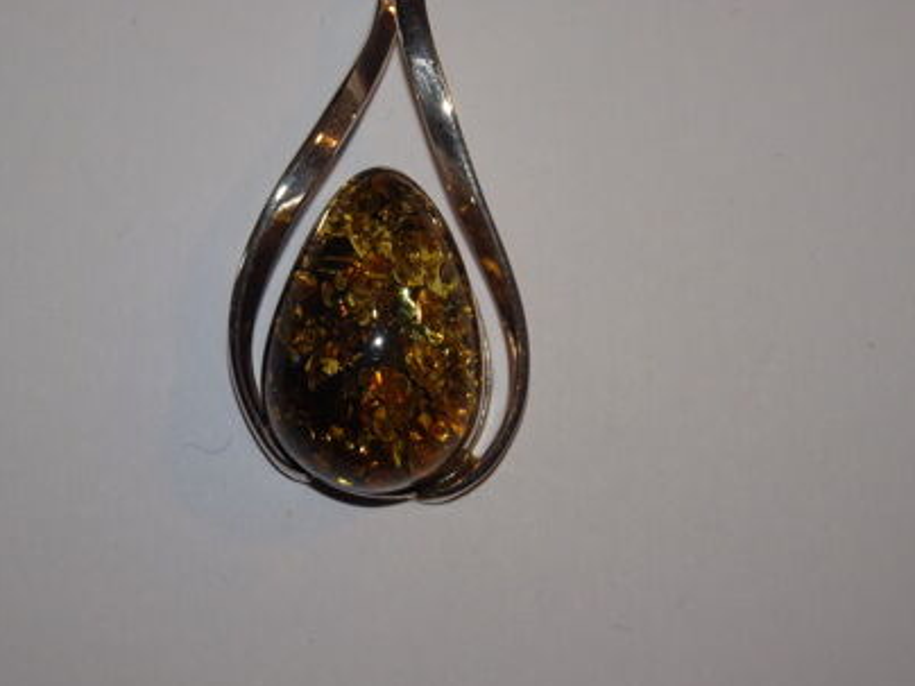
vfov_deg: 15.6
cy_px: 292
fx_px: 2511
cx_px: 390
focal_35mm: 95
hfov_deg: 20.6
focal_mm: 13.69
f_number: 5
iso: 80
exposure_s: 1/80
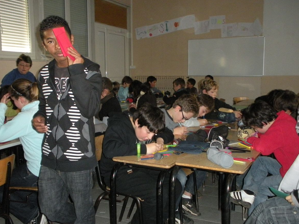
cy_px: 119
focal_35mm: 39
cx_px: 144
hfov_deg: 47.9
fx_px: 337
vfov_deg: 36.8
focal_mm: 6.3
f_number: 3.5
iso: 497
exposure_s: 1/60
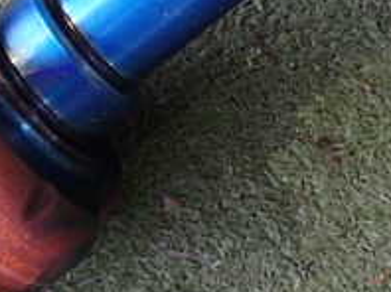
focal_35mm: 91
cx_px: -59
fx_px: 1027
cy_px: 97
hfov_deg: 20.4
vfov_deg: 16.2
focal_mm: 5.4
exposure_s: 1/40
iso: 200
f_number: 2.3
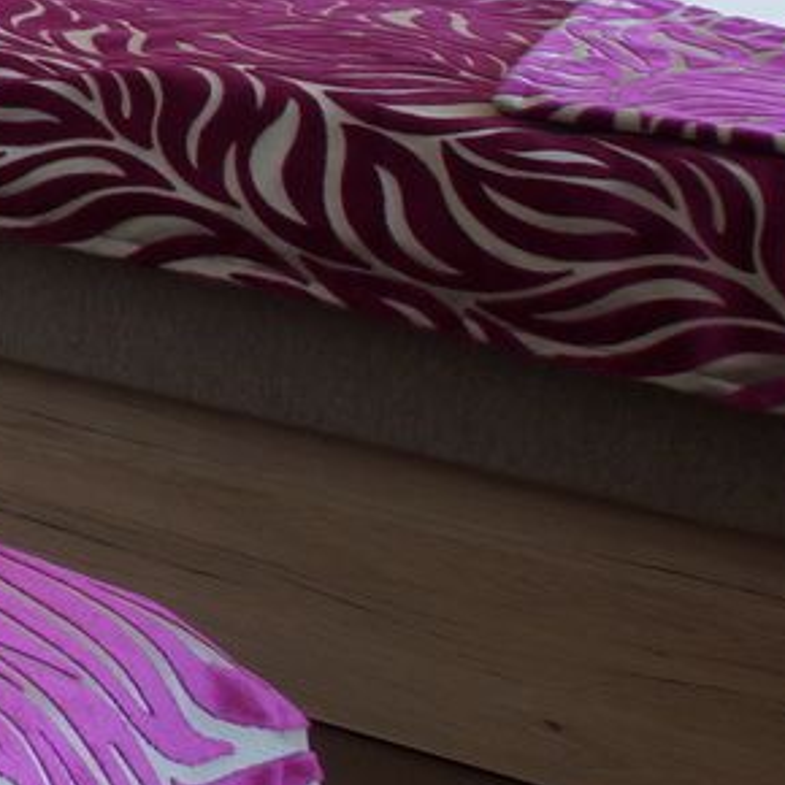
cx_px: -1686
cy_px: -158
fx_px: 2771
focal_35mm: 108
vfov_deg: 15.5
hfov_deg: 10.4
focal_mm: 12
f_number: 5.6
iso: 100
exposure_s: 1/6
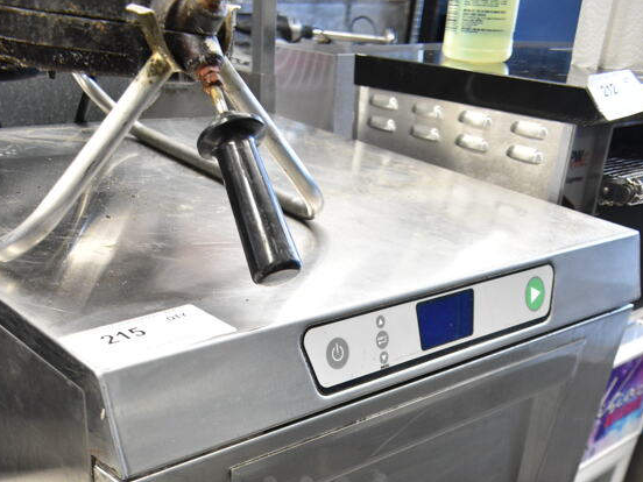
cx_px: 306
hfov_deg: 43.8
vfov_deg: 30.1
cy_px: 530
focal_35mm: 43
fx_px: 799
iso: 1100
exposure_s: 1/30
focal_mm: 18
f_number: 3.5
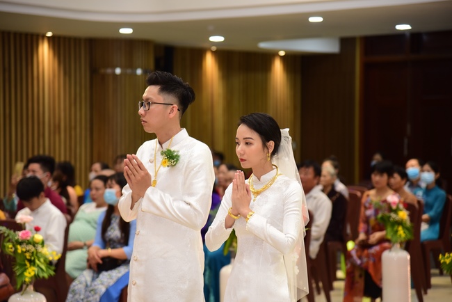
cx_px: 226
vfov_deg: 11.4
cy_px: 151
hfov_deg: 17.1
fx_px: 1507
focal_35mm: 120
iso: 800
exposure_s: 1/60
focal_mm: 120
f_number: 4
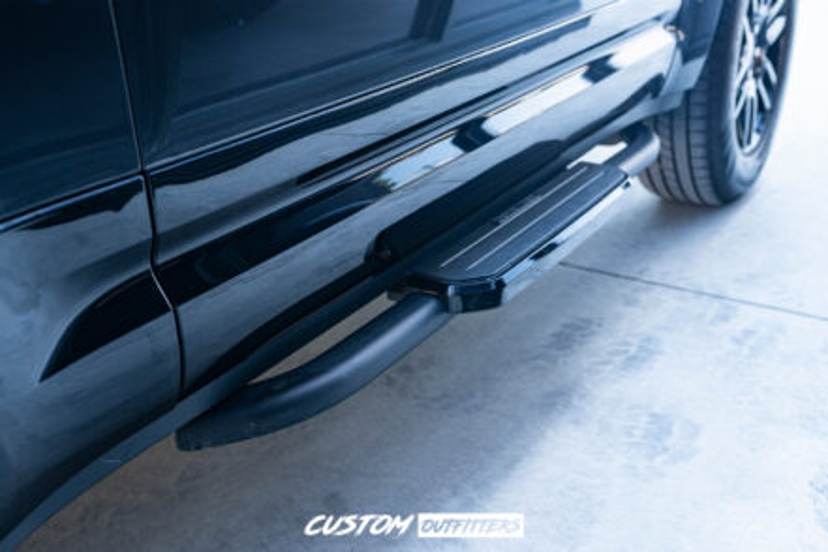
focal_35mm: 32
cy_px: 276
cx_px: 414
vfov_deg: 41.1
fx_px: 736
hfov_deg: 58.7
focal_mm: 32
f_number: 4
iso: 500
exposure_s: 1/60
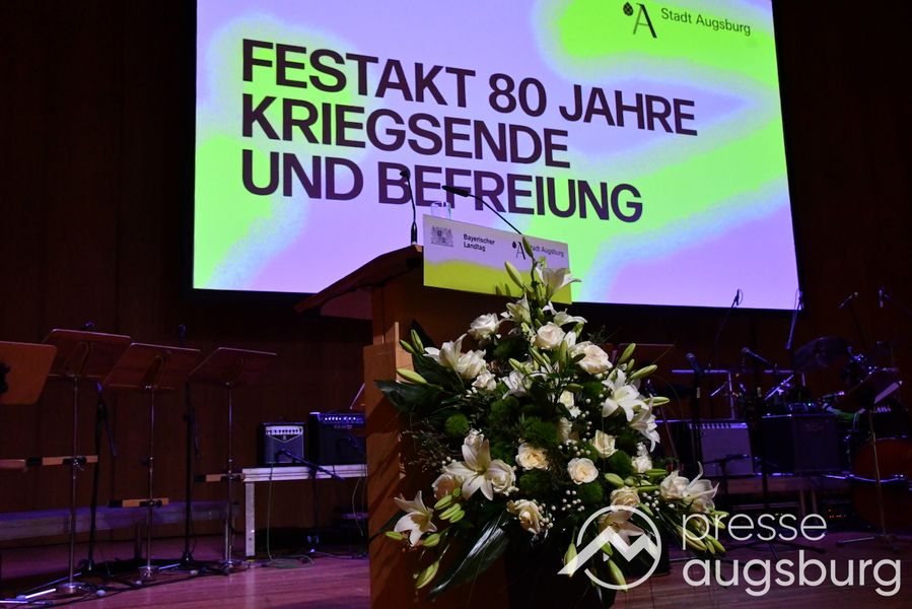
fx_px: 912
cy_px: 304
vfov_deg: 36.9
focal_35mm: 36
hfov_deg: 53.1
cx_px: 456
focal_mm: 24
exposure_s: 1/160
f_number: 10
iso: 8000
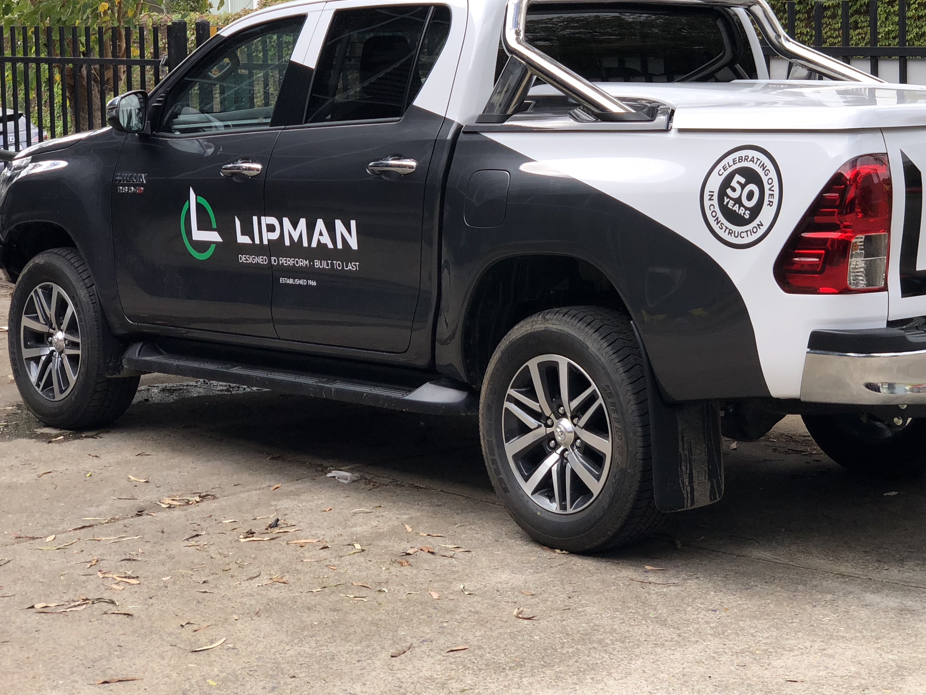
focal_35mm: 77
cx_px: 574
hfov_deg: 25.3
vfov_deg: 19.0
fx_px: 2060
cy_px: 197
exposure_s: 1/282
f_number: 2.4
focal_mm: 6
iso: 16
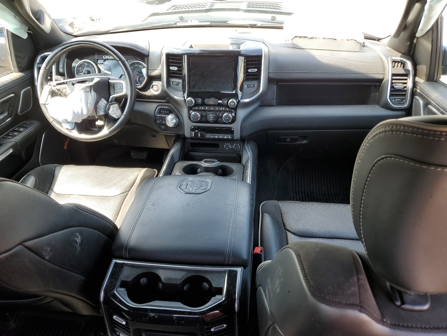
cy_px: 168
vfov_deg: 53.1
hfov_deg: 67.3
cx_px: 224
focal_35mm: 26
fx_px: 336
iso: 50
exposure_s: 1/120
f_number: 1.5
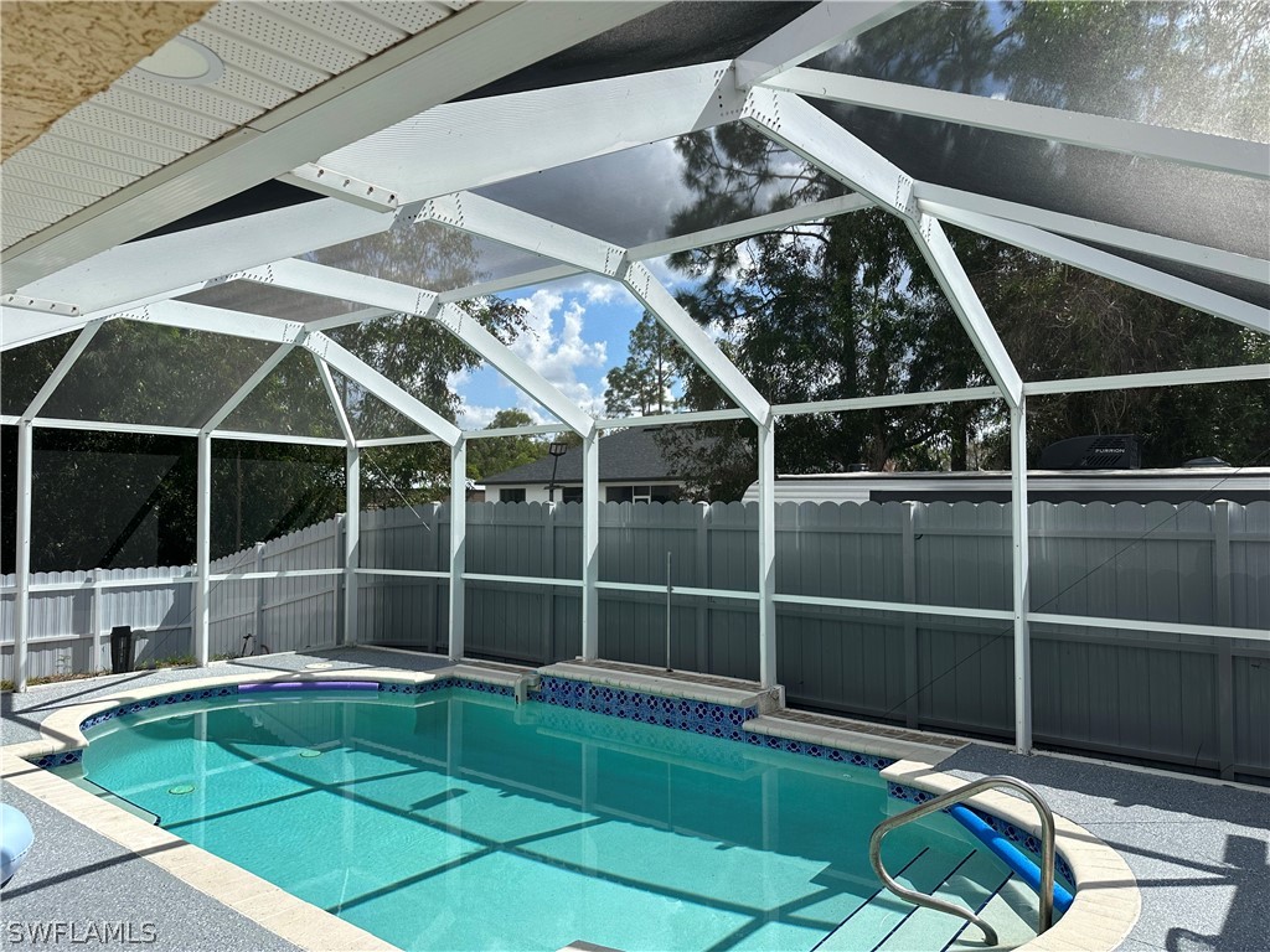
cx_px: 635
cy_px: 476
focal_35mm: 24
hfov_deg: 71.6
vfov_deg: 56.8
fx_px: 881
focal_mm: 6.86
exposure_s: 1/2809
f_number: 1.78
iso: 80
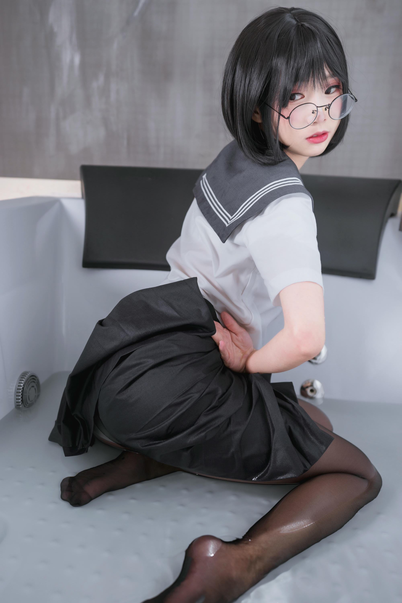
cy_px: 302
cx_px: 201
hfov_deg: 37.9
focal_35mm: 35
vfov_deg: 54.4
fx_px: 586
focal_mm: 35
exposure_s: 1/60
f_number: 2.8
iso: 100
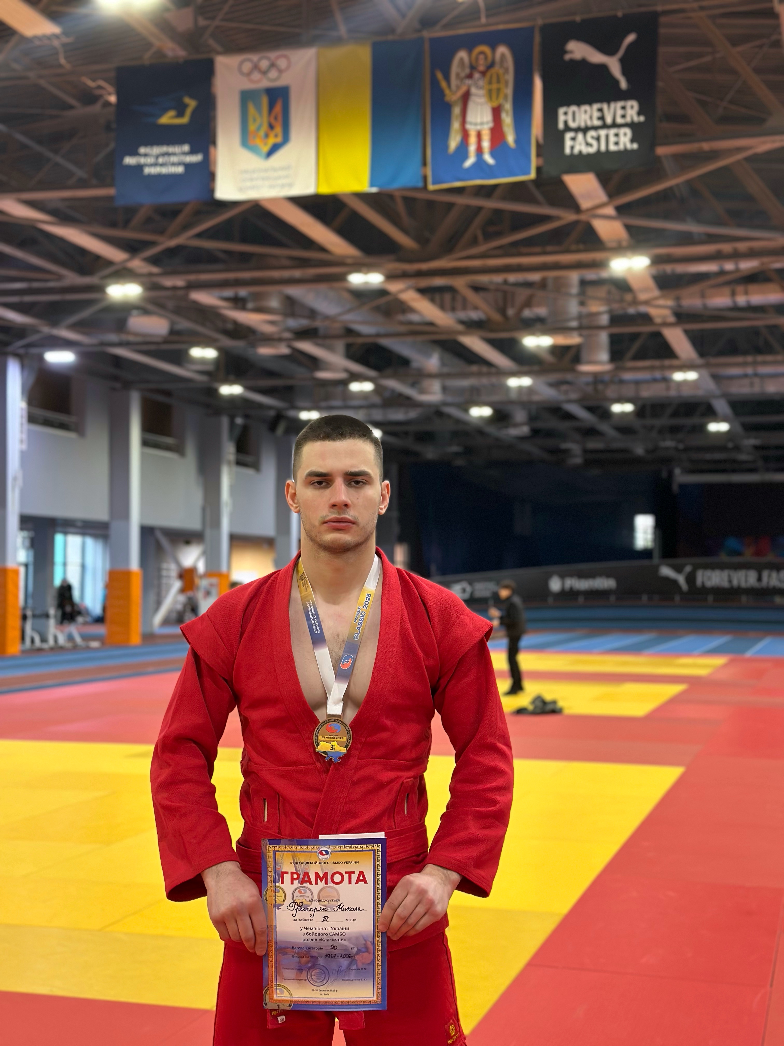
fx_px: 1450
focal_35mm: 48
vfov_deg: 39.7
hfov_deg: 30.3
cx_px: 392
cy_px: 523
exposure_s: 1/50
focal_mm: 6.86
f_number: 1.78
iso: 250
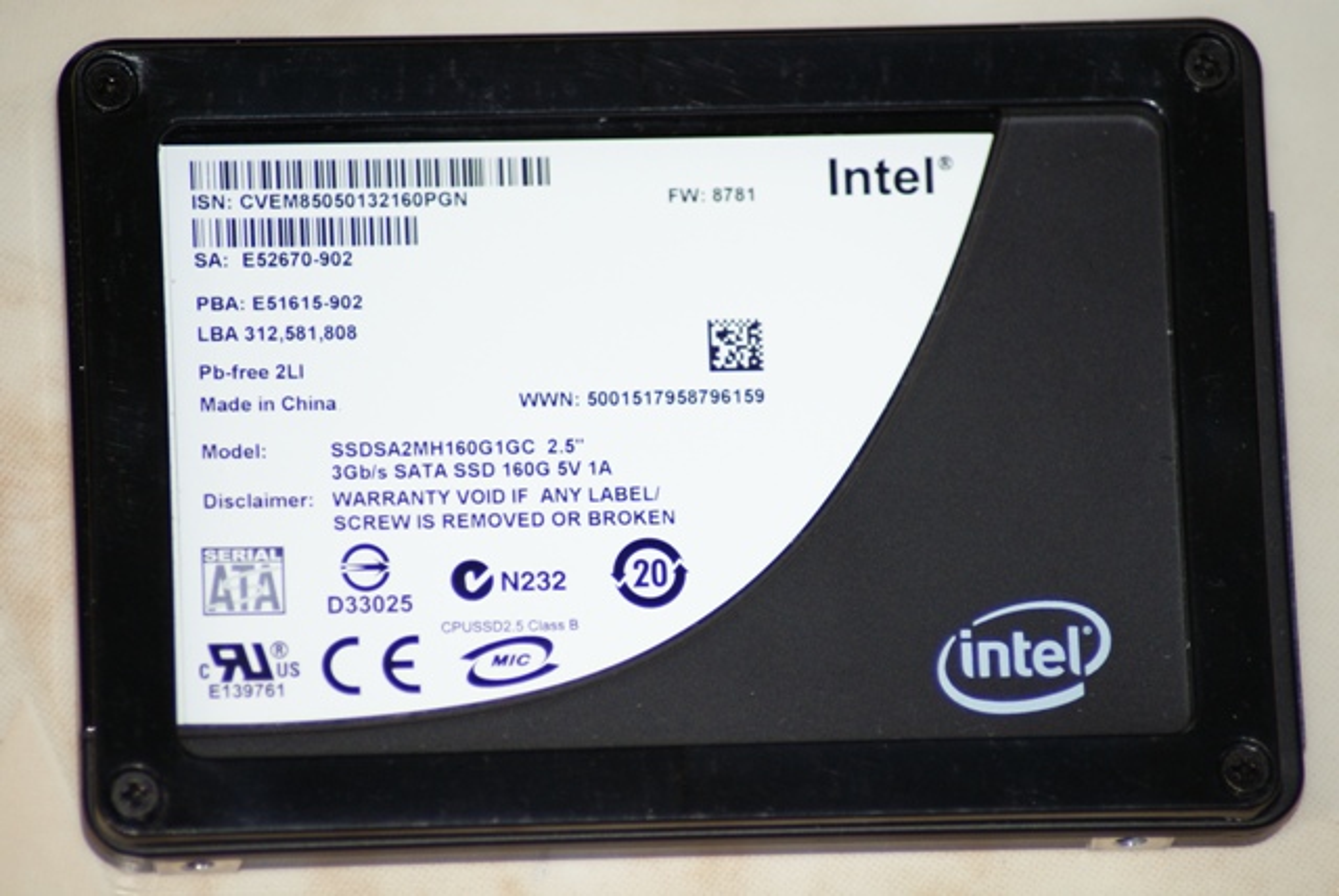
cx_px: 670
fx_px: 10051
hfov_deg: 7.6
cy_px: 448
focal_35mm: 270
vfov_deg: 5.1
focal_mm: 180
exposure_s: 1/125
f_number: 4.5
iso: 400
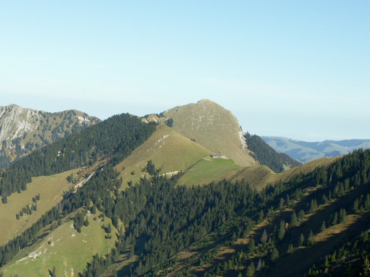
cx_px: 115
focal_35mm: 79
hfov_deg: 24.6
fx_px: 844
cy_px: 175
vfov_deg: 18.6
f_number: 6.3
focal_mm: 12.74
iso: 64
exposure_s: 1/320
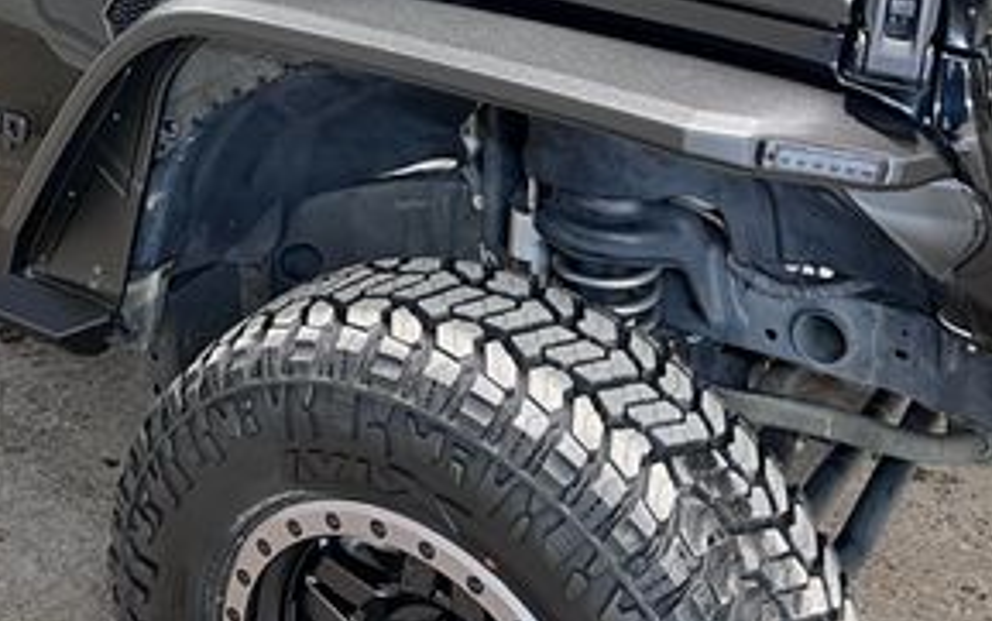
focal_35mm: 61
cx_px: 230
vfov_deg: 20.2
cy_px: -82
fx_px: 1650
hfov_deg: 32.7
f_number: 1.5
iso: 160
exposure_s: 1/60
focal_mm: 5.7
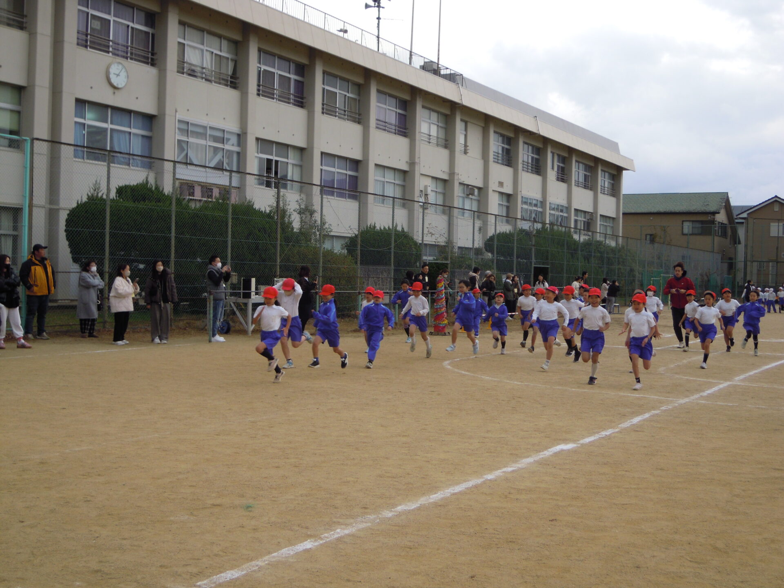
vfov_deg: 35.1
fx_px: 929
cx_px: 392
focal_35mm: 41
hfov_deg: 45.8
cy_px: 294
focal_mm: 7.3
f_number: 3.2
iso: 100
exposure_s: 1/320
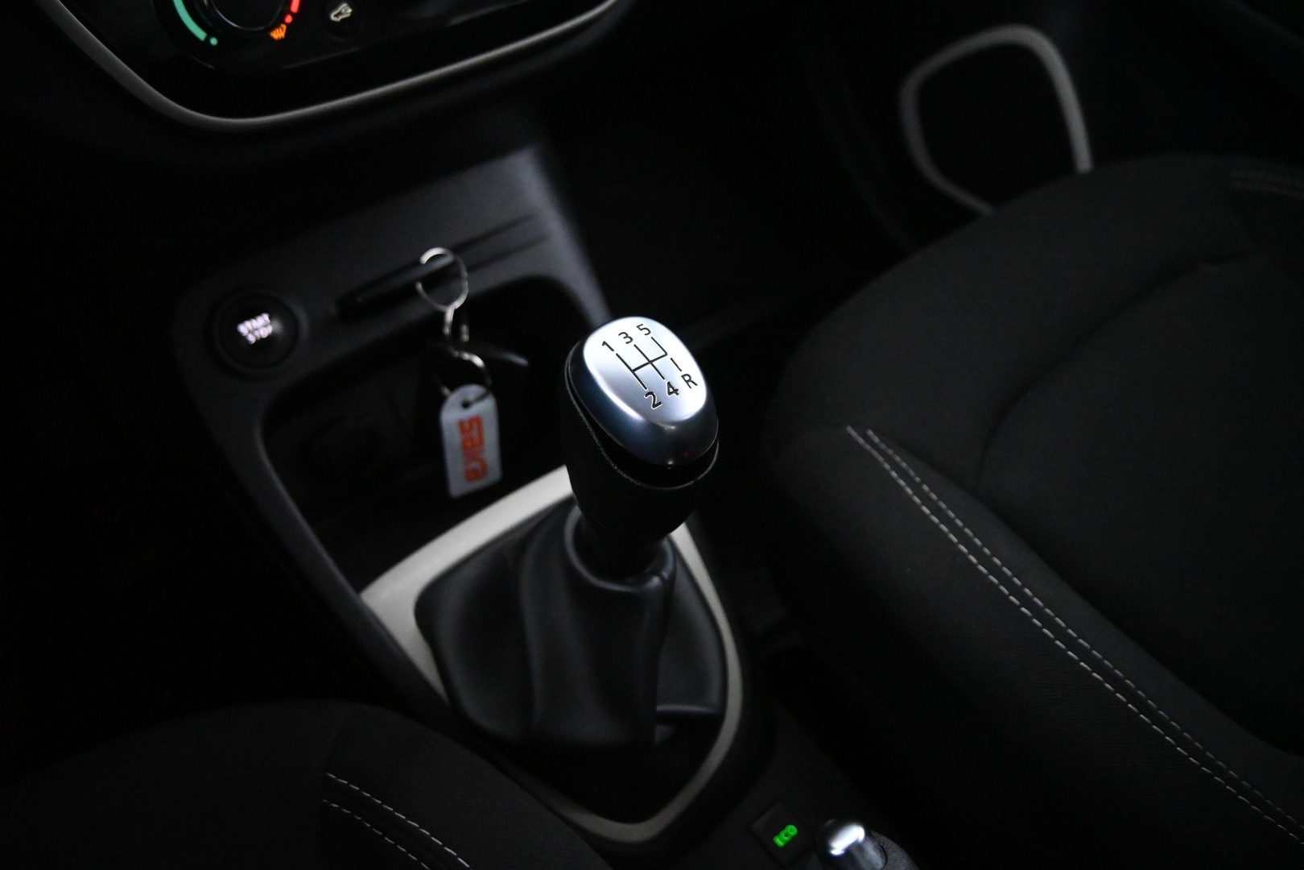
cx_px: 652
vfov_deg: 18.2
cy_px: 435
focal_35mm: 75
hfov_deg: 27.0
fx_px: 2716
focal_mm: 50
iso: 10000
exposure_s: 1/80
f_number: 7.1
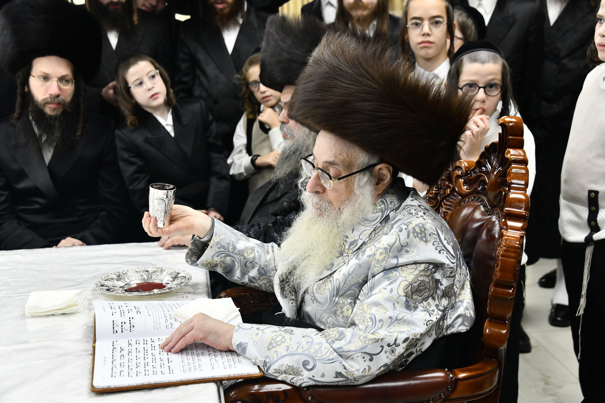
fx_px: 924
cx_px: 302
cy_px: 202
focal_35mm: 55
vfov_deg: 24.6
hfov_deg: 36.3
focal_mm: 55
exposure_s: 1/250
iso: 1250
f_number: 5.6
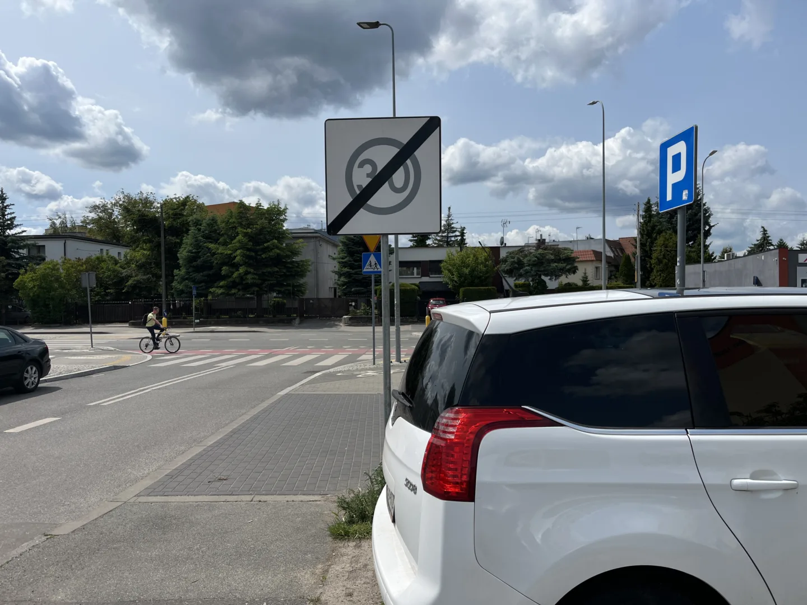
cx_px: 404
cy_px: 302
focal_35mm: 26
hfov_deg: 67.3
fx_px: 606
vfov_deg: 53.1
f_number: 1.6
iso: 50
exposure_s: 1/6897
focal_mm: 5.1
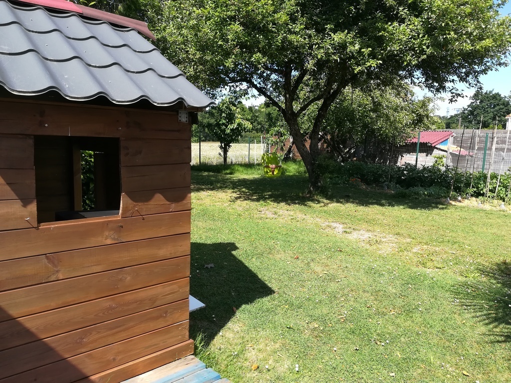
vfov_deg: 53.1
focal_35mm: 26
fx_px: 384
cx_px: 256
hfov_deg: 67.3
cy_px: 192
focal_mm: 3.83
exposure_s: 1/508
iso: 50
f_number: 2.2
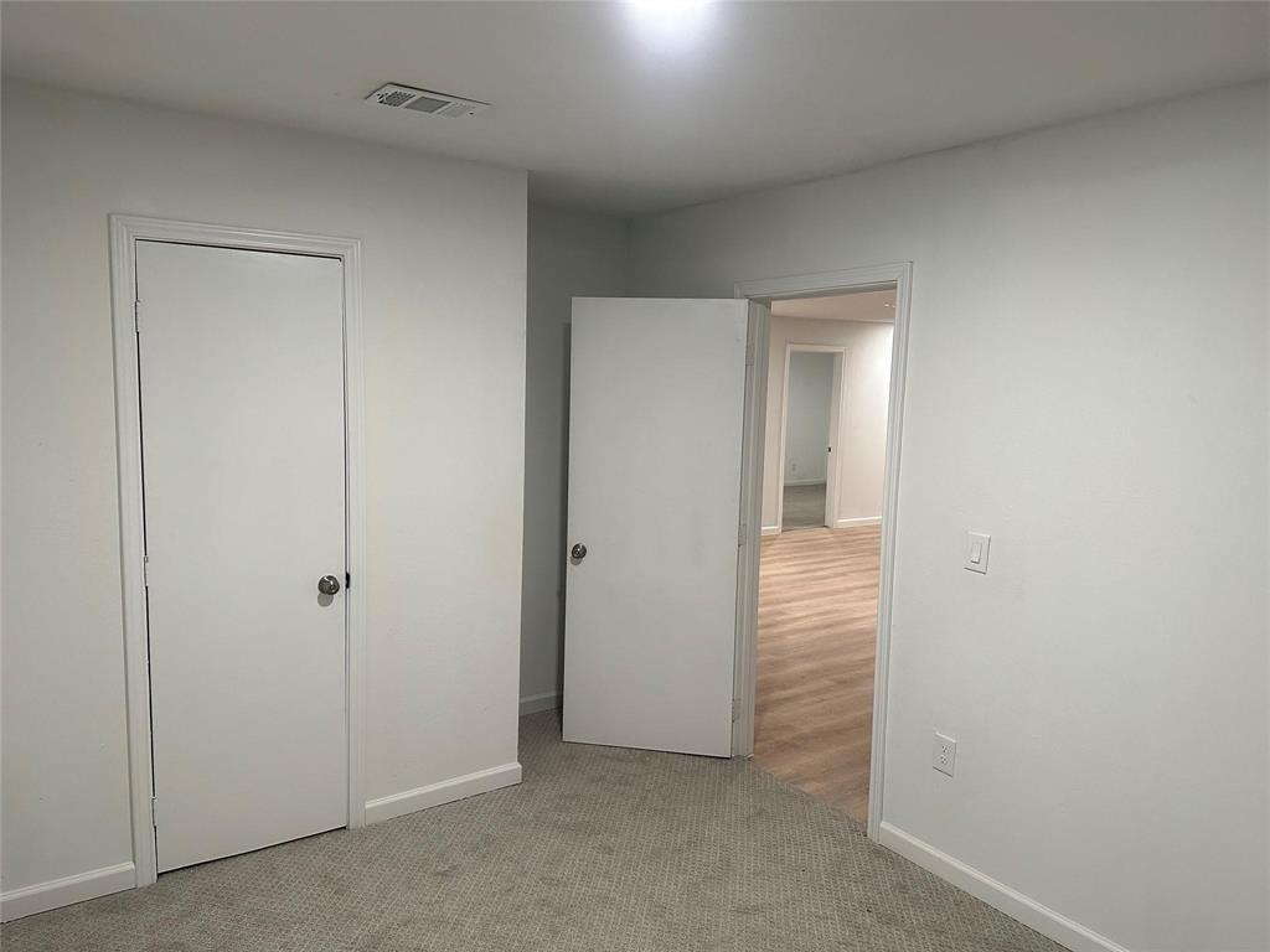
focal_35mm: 24
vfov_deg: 56.8
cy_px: 476
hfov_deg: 71.6
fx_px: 881
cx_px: 635
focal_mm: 6.86
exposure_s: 1/60
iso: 250
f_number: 1.78
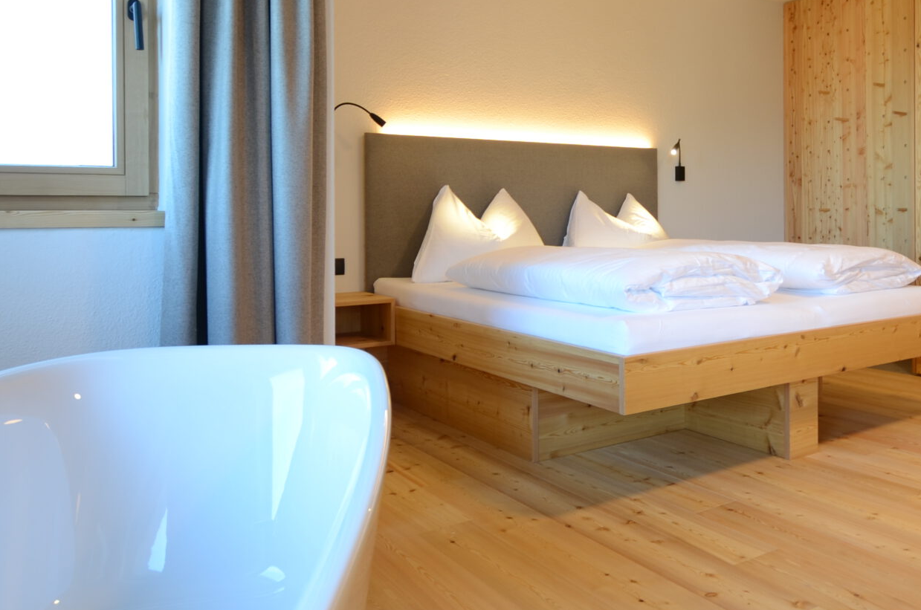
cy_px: 192
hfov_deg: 58.7
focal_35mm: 31
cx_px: 629
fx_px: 792
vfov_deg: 41.5
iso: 100
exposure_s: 1/10
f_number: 3.5
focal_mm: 10
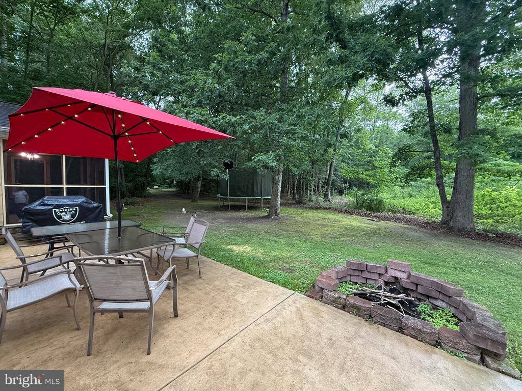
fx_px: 211
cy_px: 196
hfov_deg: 102.1
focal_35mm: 14
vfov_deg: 85.7
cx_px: 261
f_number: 2.2
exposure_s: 1/81
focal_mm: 2.22
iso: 320
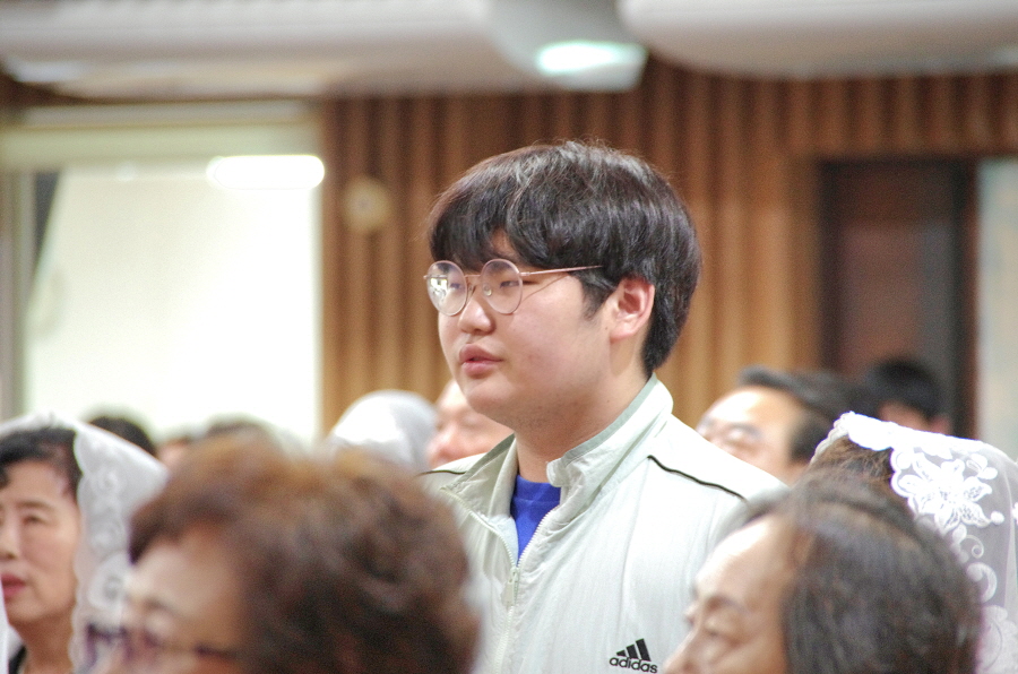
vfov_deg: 3.6
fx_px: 10582
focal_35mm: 375
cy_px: 337
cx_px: 509
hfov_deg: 5.5
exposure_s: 1/40
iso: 3200
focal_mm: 250
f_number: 6.3
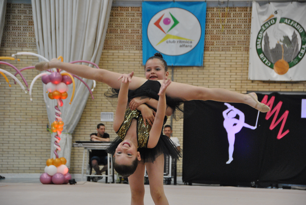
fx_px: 957
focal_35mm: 112
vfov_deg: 12.2
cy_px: 102
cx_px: 153
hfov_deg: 18.2
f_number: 5.3
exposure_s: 1/125
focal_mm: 75
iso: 800
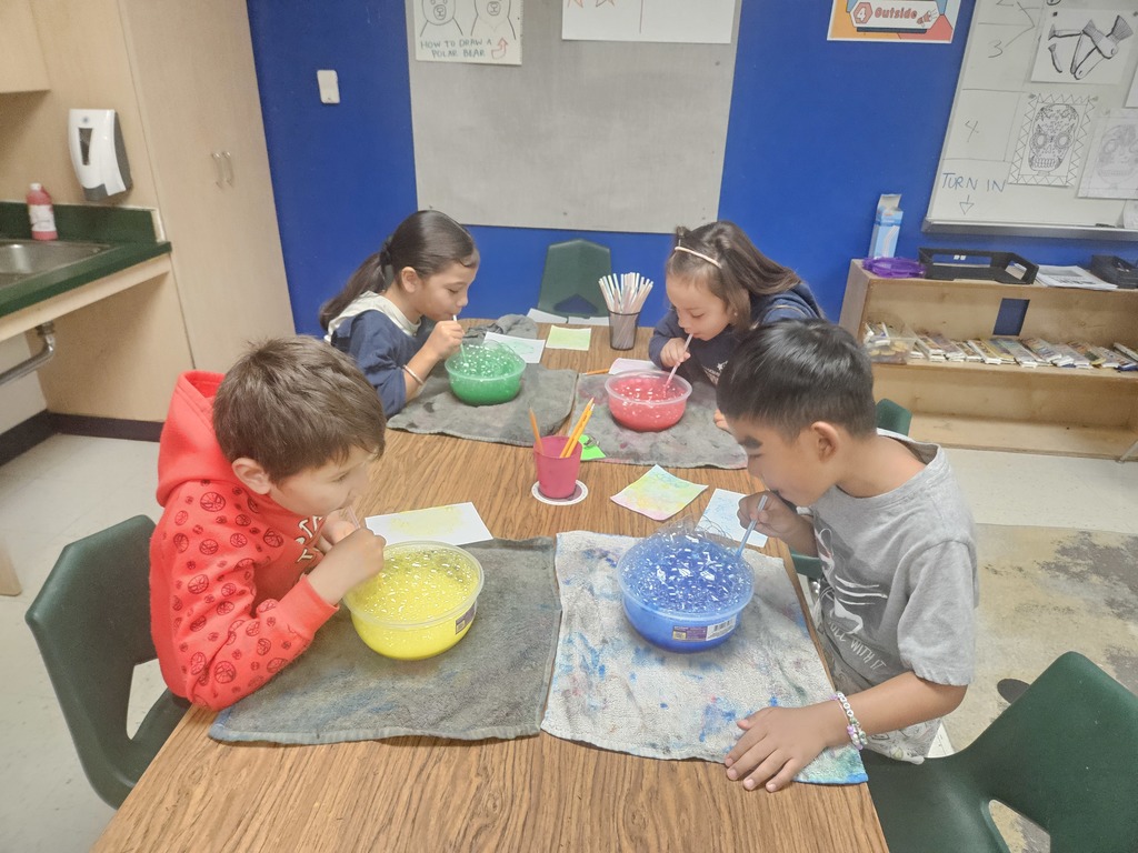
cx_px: 569
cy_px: 426
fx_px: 756
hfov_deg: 73.9
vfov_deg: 58.9
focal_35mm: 23
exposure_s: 1/120
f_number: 1.8
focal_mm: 5.4
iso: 1000
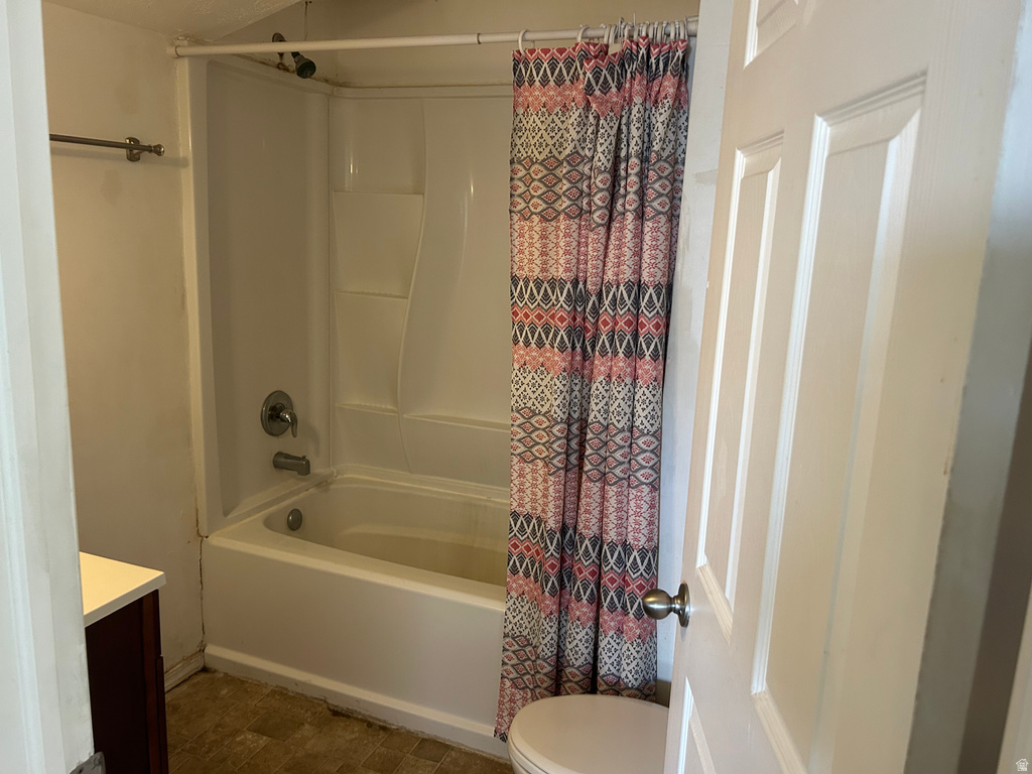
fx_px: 775
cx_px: 516
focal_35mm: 26
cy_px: 387
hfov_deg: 67.3
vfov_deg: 53.1
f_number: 1.5
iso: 200
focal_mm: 5.7
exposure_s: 1/60
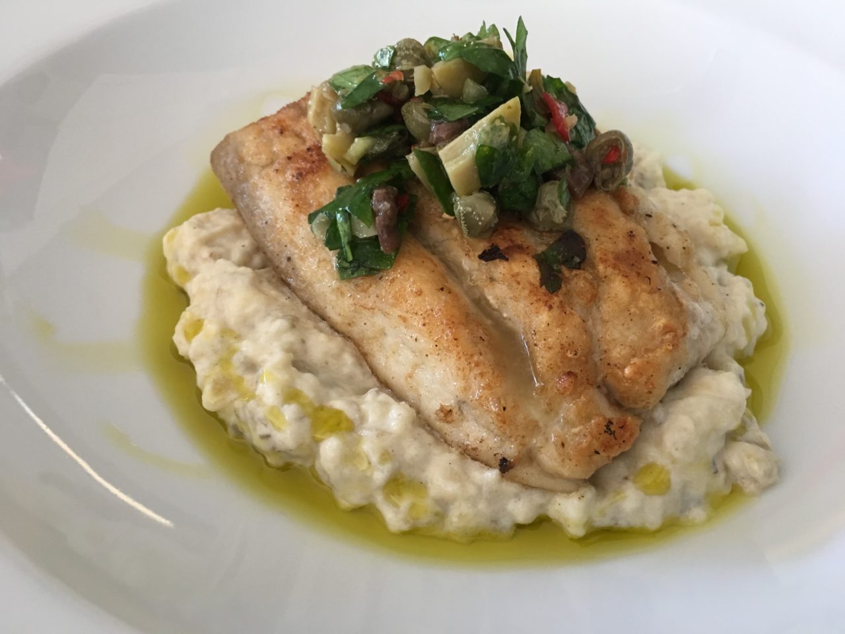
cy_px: 317
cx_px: 422
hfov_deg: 61.7
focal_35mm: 29
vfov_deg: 48.2
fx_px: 708
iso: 80
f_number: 2.2
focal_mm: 4.15
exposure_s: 1/17
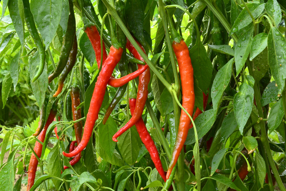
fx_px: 429
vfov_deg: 25.1
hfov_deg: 36.9
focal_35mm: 54
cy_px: 96
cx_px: 143
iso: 400
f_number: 16
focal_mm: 36
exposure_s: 1/25
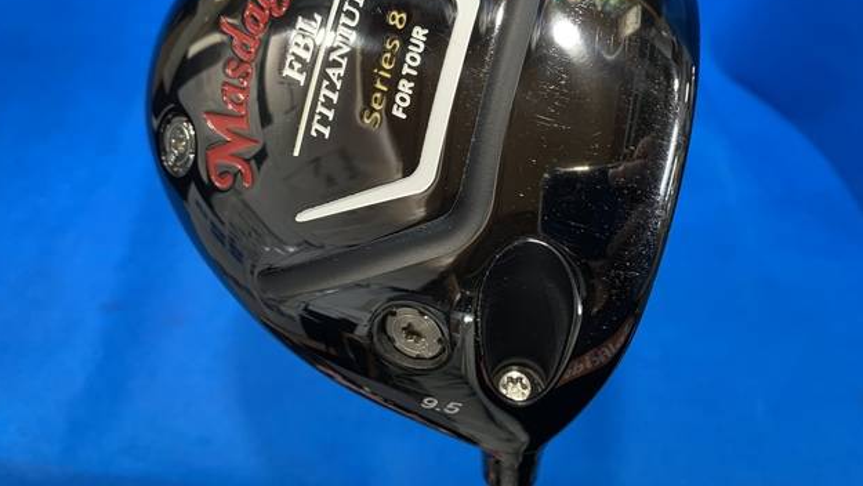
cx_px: 427
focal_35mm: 29
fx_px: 664
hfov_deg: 66.0
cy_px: 156
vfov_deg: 39.7
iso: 160
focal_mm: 4.25
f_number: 1.8
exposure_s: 1/60
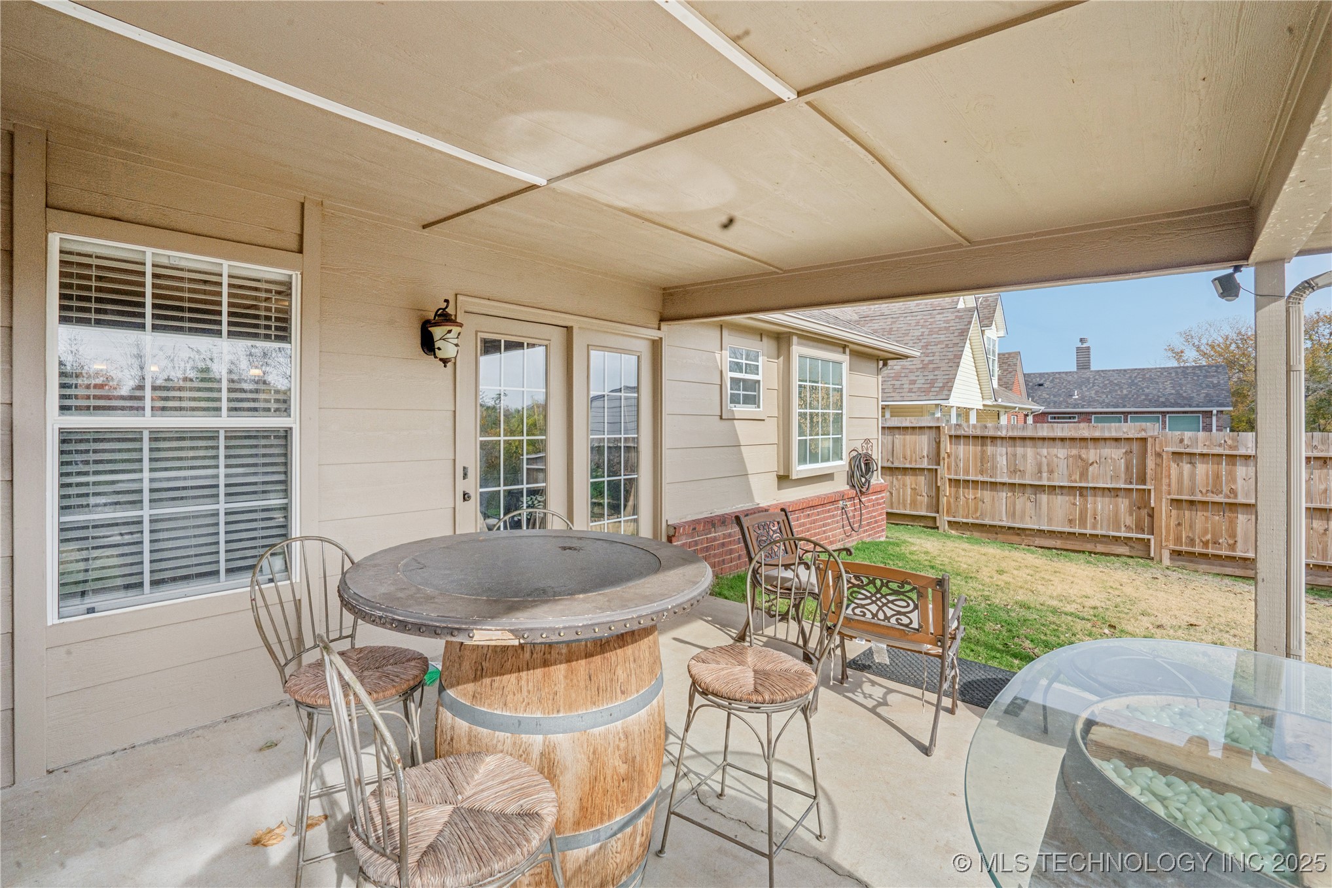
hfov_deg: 96.7
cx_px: 666
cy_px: 444
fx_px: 592
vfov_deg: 73.8
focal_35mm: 16
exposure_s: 1/320
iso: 800
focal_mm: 16
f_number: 11
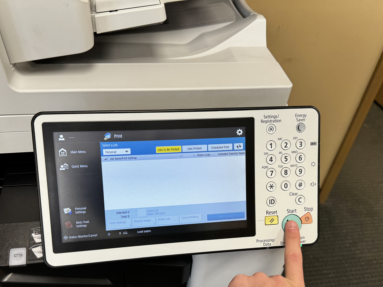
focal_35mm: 32
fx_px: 354
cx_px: 189
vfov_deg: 43.6
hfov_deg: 56.8
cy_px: 189
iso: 100
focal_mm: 6.86
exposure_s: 1/120
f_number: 1.78
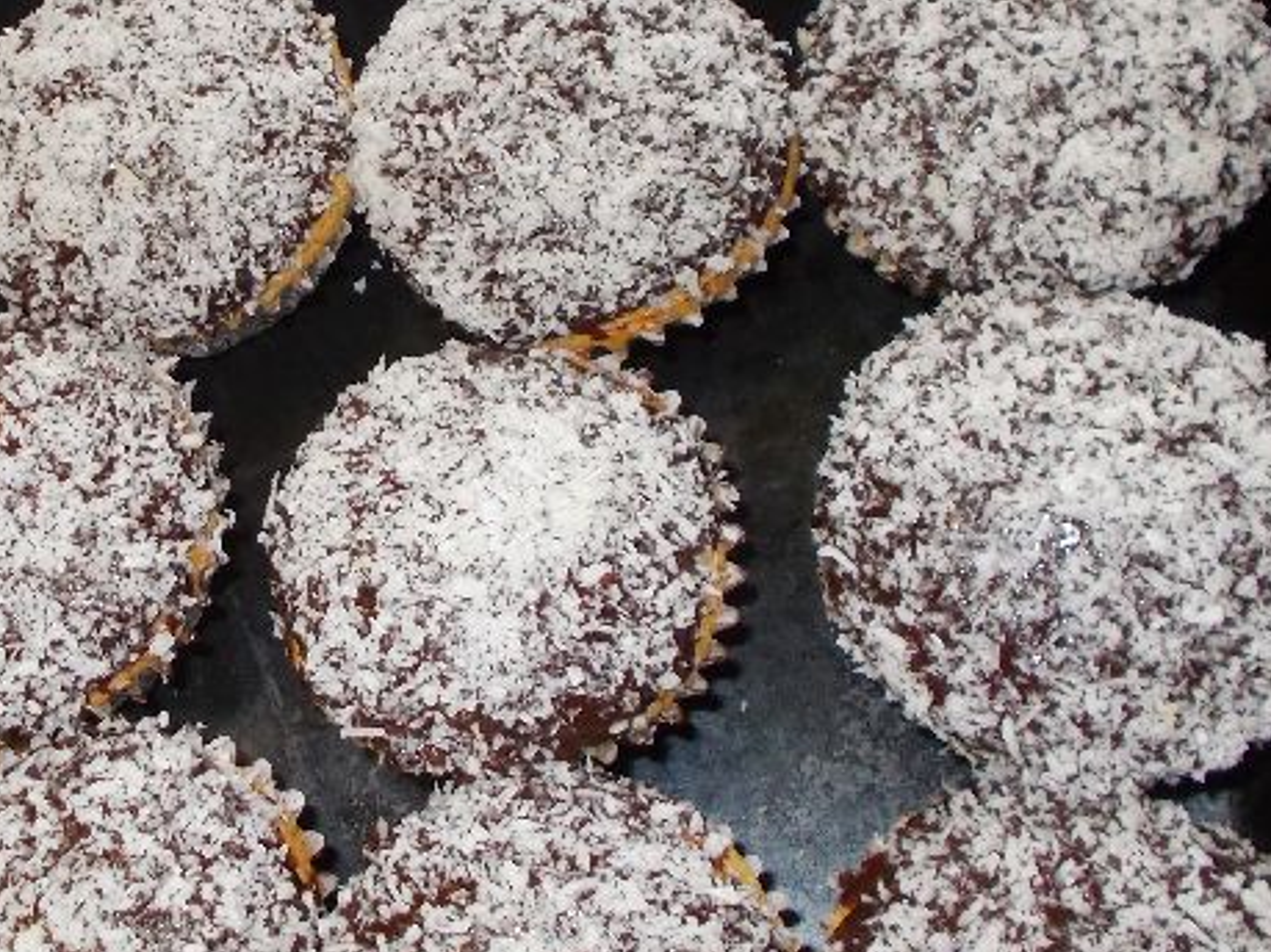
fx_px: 2129
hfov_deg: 32.5
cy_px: 263
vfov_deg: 25.0
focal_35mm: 58
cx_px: 280
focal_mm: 4.6
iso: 200
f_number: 3.2
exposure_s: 1/25
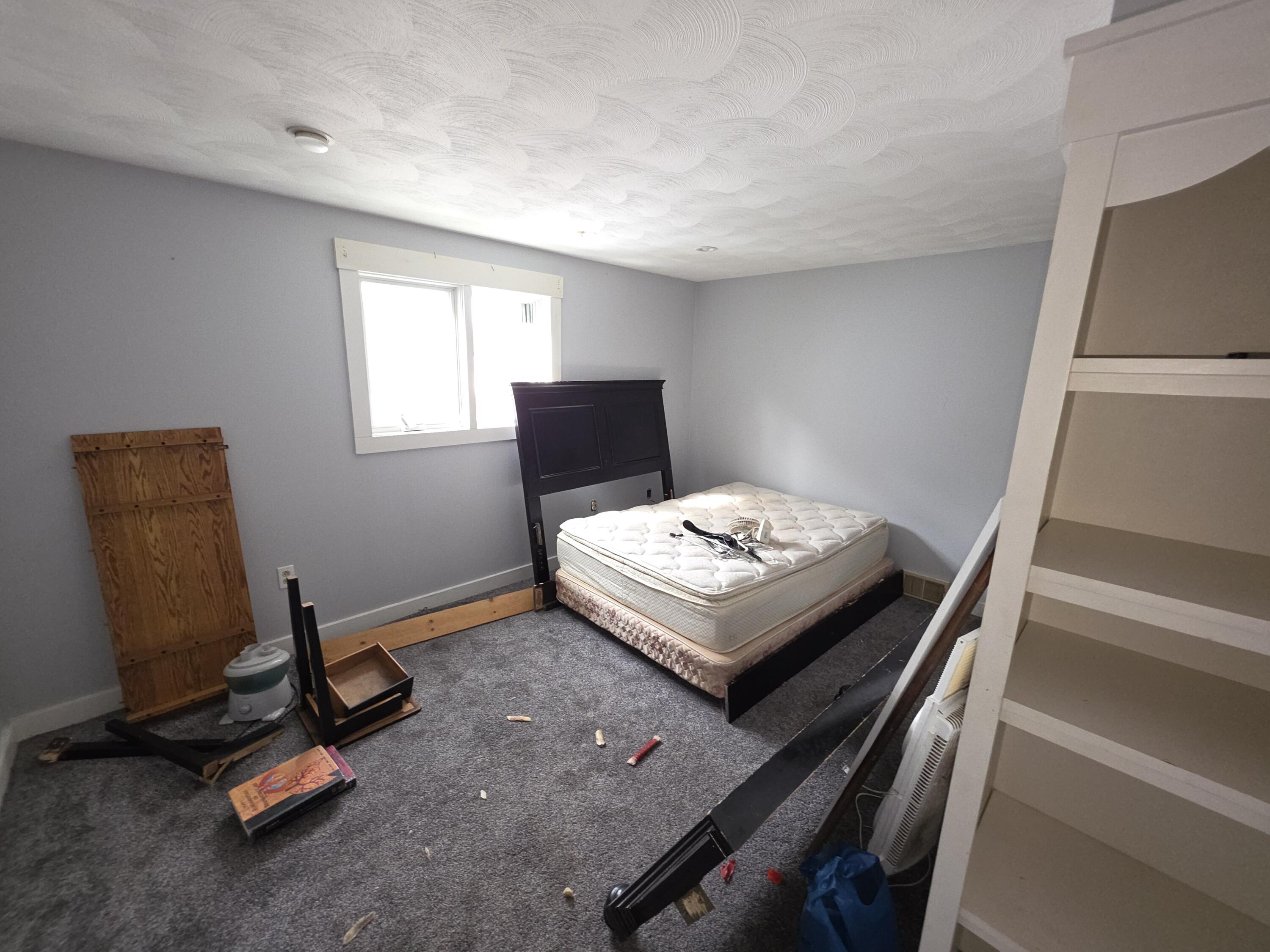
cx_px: 635
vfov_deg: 89.9
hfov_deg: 106.2
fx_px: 477
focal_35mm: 13
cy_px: 476
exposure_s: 1/60
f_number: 1.9
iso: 125
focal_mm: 2.2
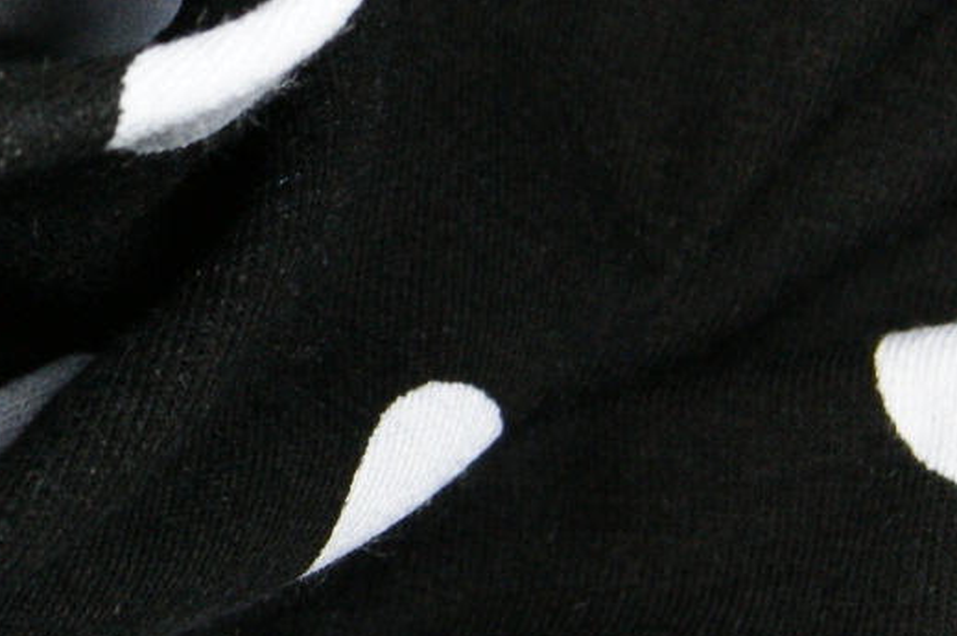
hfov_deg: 11.0
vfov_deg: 7.4
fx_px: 4913
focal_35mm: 185
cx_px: -133
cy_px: 175
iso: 400
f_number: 9
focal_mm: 28
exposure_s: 1/60
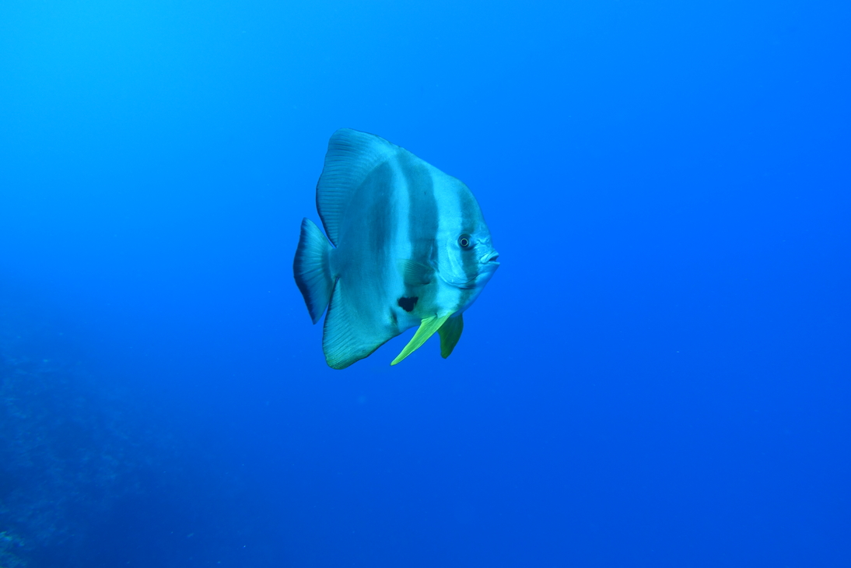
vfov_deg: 53.2
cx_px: 426
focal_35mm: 24
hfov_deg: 73.7
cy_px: 284
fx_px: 567
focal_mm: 8.8
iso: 125
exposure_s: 1/100
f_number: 4
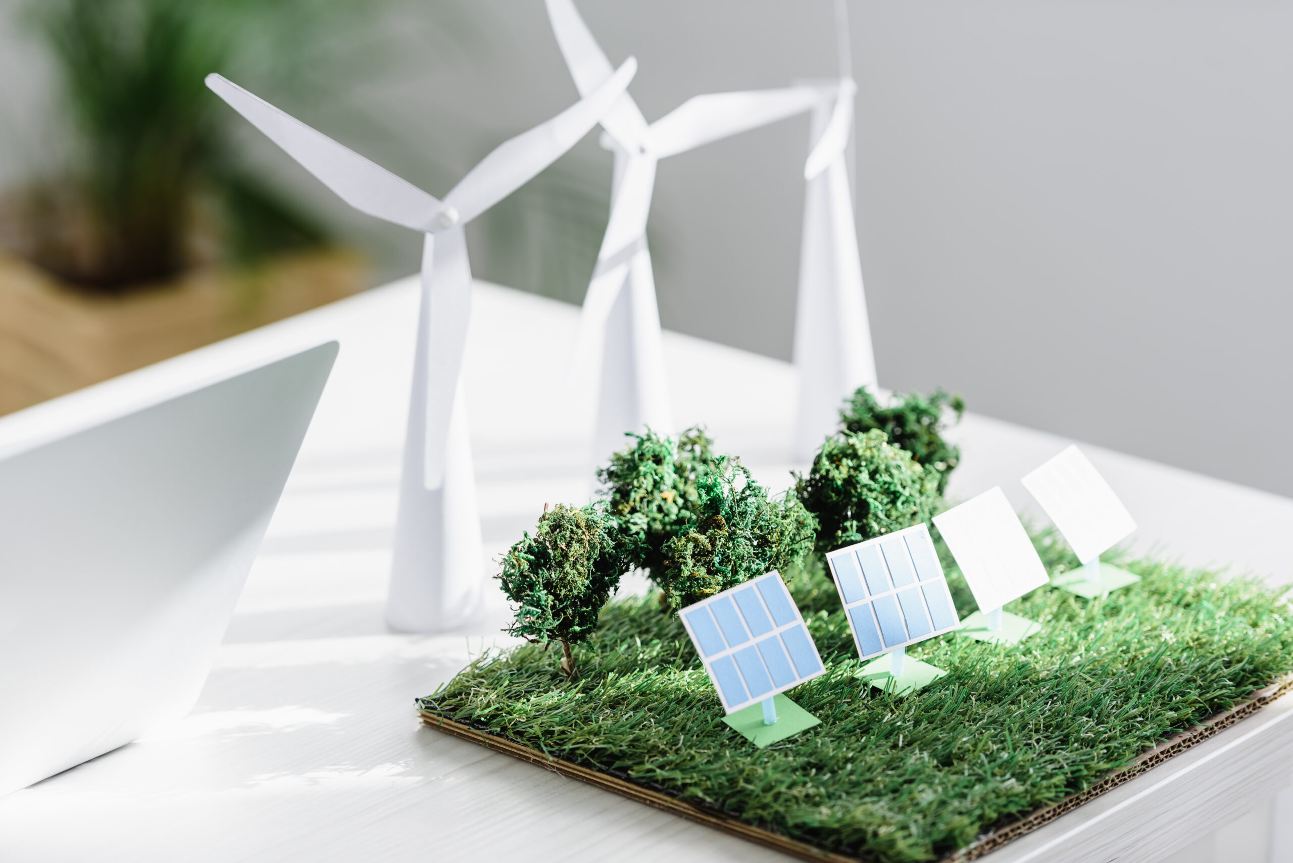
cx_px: 646
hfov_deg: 15.8
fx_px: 4671
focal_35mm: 130
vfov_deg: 10.6
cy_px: 432
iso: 125
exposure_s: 1/320
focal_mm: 130
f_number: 3.2
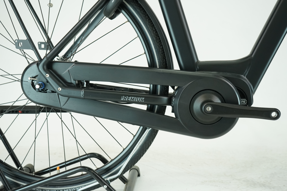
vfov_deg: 33.4
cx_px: 144
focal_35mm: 40
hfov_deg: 48.5
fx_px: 319
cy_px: 96
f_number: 5.6
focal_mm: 40
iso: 1600
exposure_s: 1/200
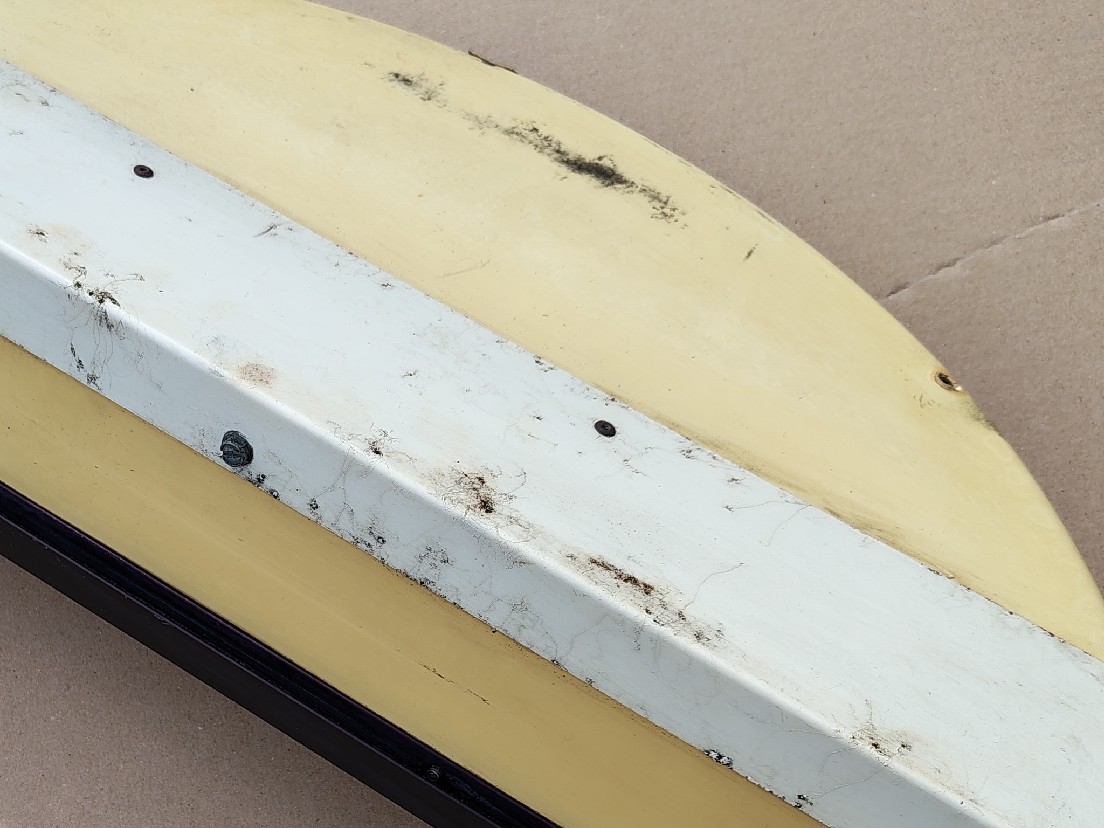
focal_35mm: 48
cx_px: 225
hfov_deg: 38.2
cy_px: 632
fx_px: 1531
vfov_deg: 29.7
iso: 100
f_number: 1.8
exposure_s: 1/1266
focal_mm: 5.56
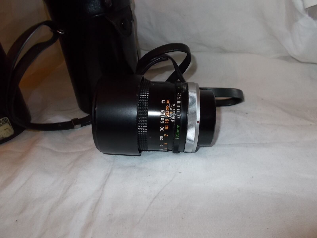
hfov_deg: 67.3
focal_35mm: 26
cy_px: 119
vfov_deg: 53.1
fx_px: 238
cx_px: 158
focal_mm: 4.6
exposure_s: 1/25
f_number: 3.2
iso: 200
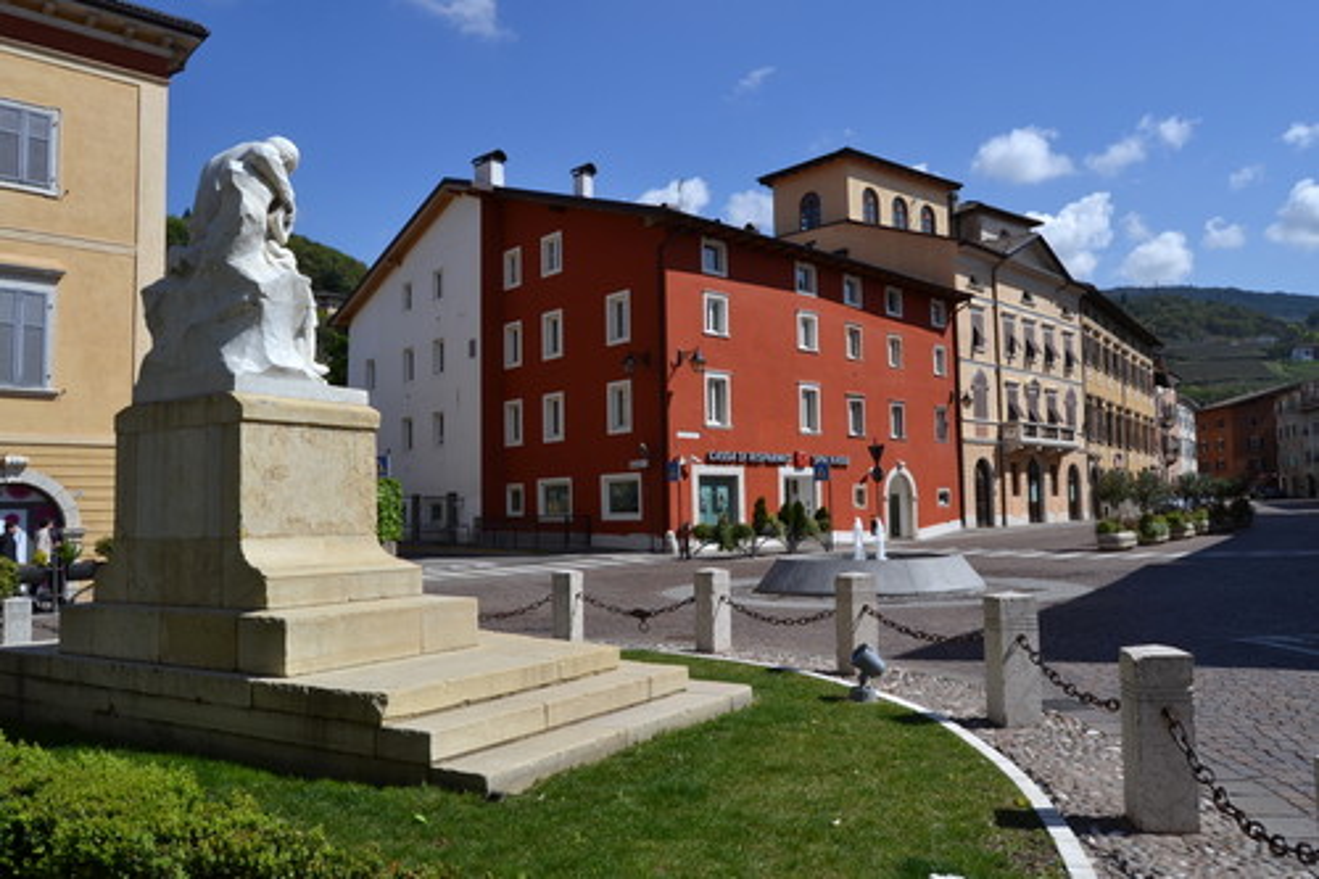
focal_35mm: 27
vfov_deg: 47.9
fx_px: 989
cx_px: 660
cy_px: 440
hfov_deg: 67.4
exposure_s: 1/500
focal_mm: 18
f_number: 11
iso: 200
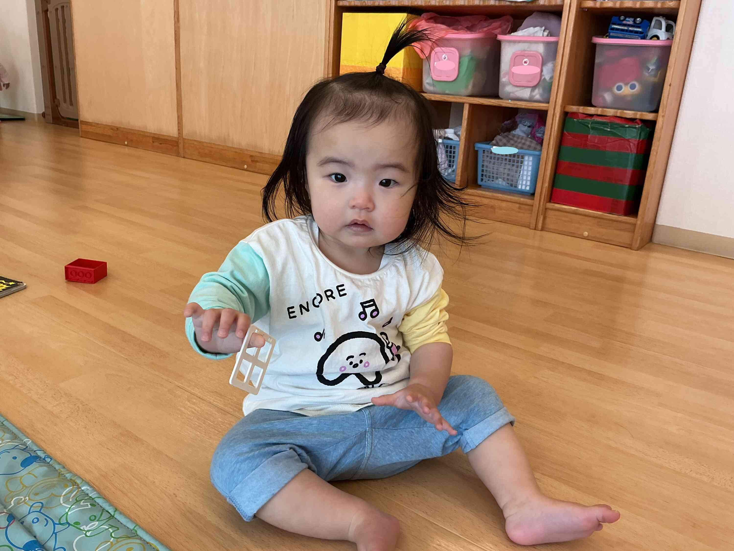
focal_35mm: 29
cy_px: 276
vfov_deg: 48.2
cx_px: 367
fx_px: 615
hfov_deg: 61.7
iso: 32
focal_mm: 3
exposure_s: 1/120
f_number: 1.8
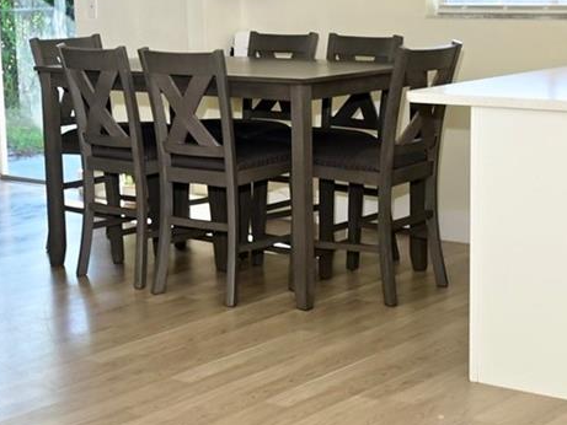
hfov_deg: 24.4
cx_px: 306
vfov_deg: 18.4
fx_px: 1311
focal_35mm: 80
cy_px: 211
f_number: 5.6
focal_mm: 16
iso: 400
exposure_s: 1/60
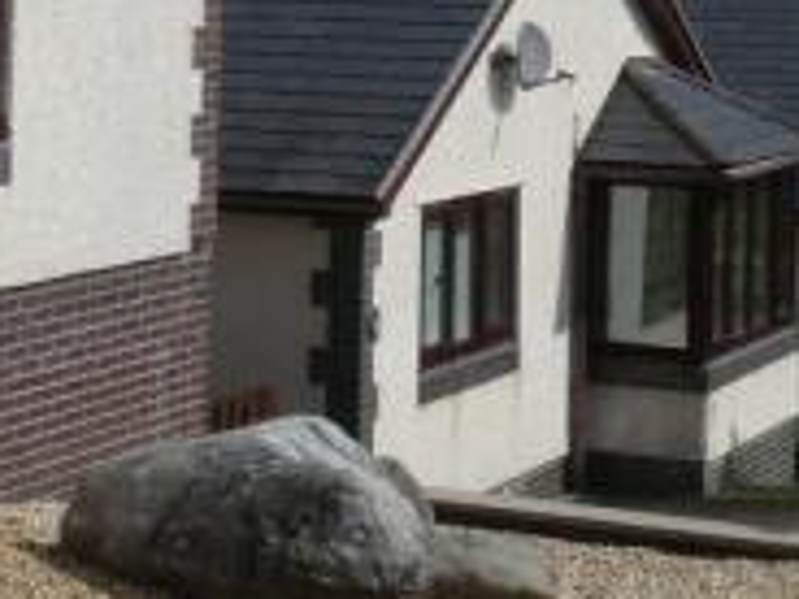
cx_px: -191
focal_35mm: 117
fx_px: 2701
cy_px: 22
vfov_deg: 12.5
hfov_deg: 16.1
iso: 80
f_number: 5
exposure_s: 1/1000
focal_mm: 3.7
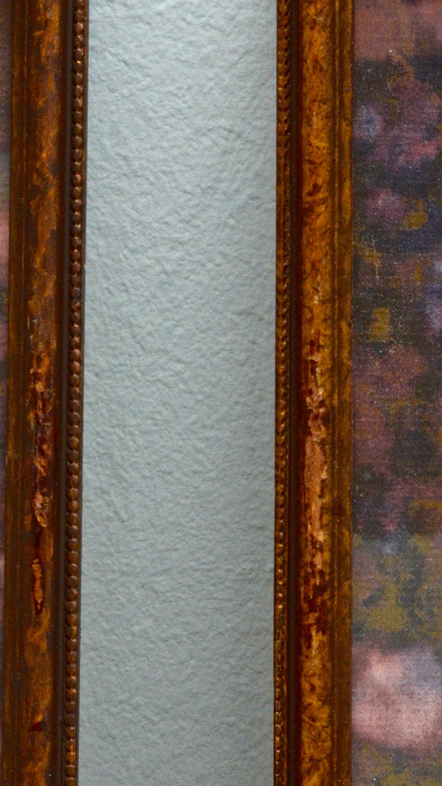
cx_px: 188
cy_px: 490
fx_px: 4417
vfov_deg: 10.2
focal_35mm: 212
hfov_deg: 5.7
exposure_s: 1/125
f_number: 18
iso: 400
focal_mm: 70
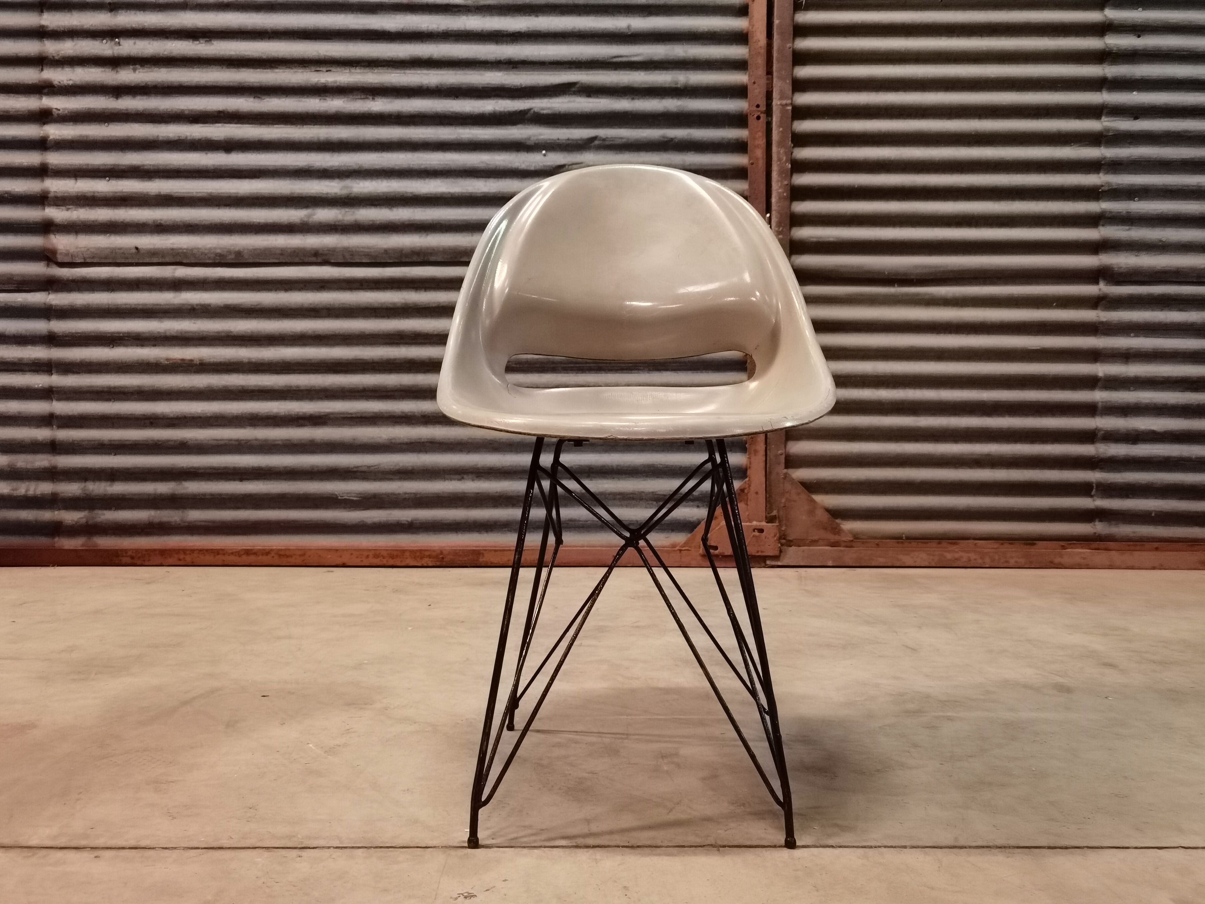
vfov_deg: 48.2
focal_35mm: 29
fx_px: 1010
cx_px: 602
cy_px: 452
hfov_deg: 61.7
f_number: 1.9
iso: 640
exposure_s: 1/25
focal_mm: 6.71
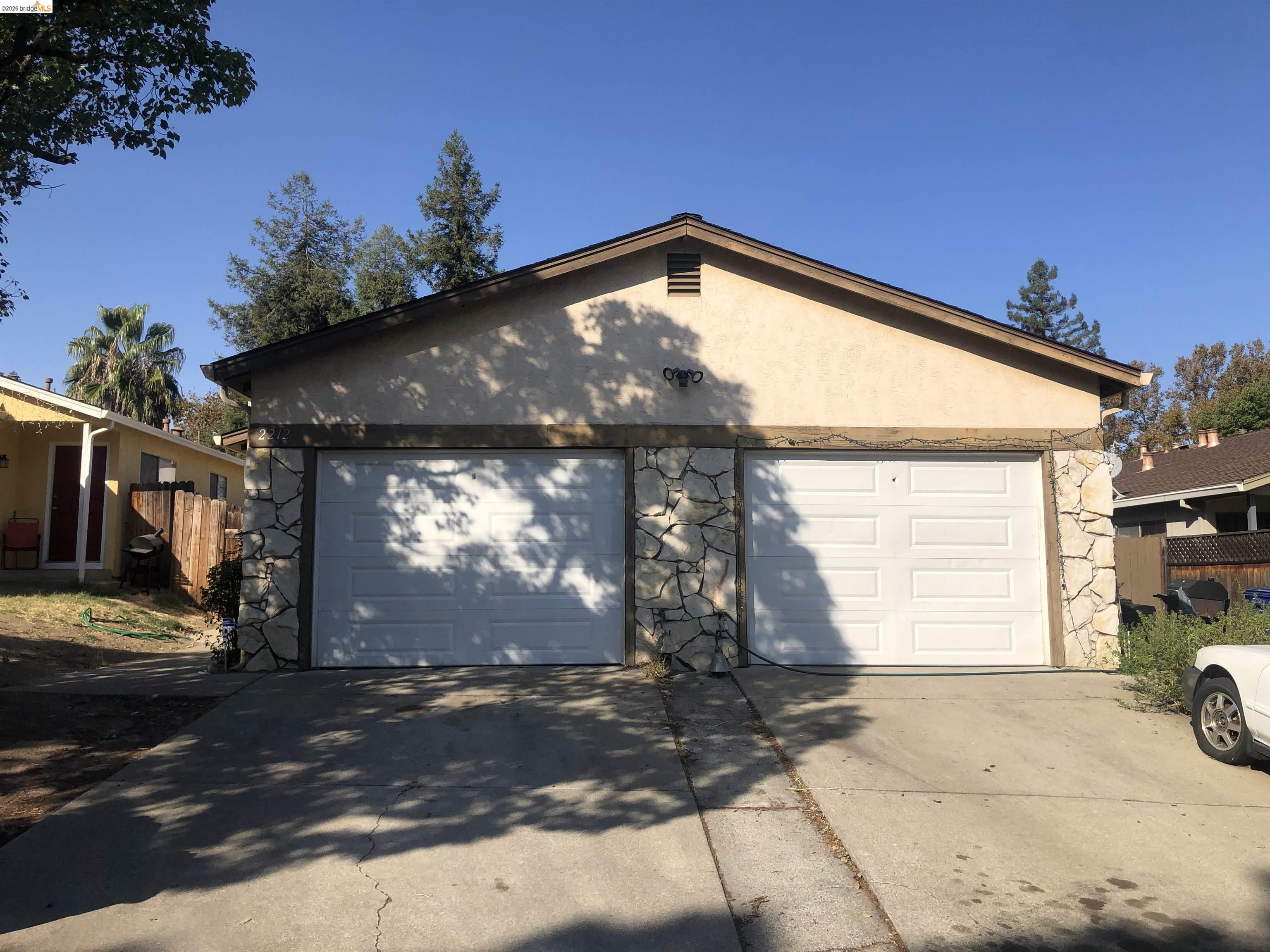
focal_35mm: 28
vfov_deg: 49.7
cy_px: 476
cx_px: 635
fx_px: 1027
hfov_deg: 63.4
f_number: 1.8
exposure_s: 1/2404
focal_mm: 3.99
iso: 20
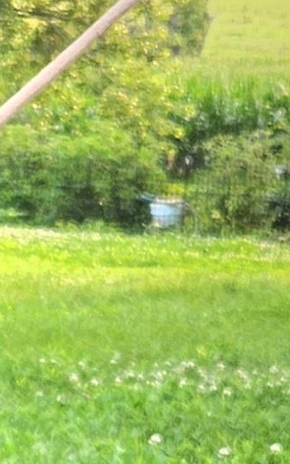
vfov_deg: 18.5
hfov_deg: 10.8
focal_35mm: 110
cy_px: 446
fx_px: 1392
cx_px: -308
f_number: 1.8
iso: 20
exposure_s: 1/323
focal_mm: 5.4
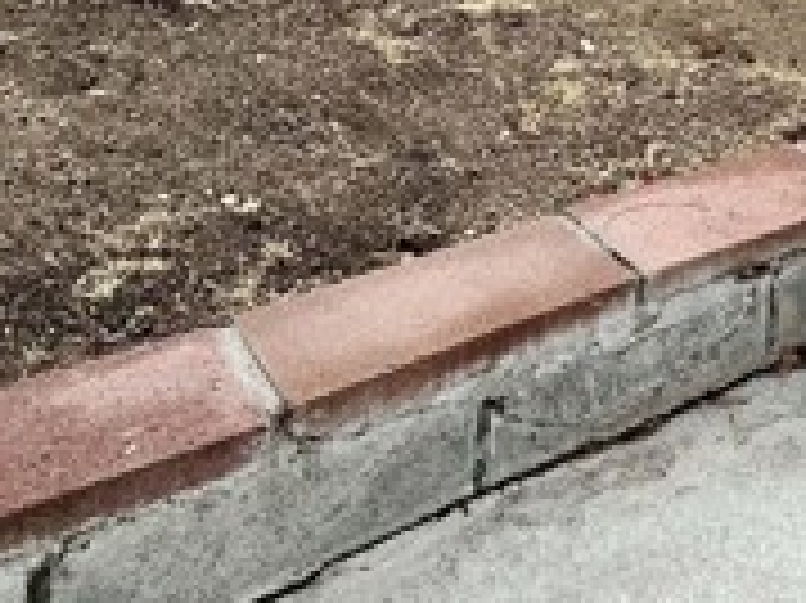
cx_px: 743
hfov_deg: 35.7
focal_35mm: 50
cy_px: -189
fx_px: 1163
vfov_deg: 25.0
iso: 40
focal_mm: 2.22
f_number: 2.2
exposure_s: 1/442
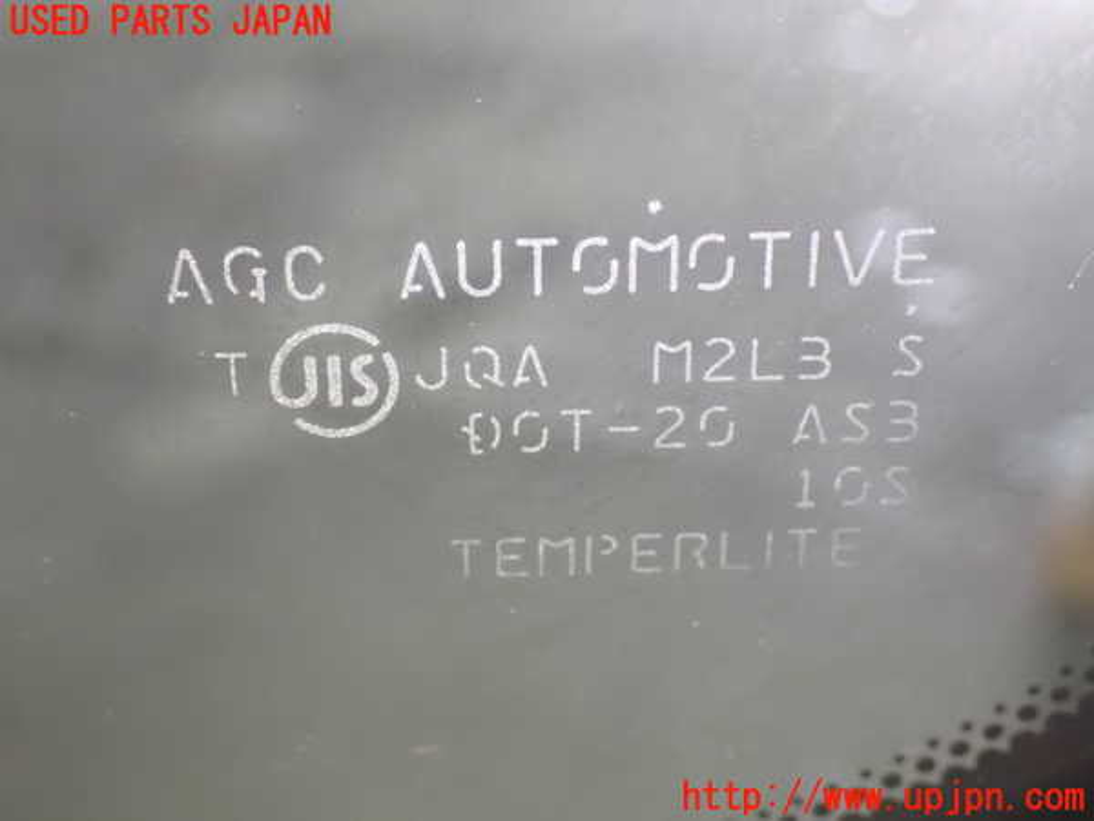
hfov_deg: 33.2
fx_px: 1833
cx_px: 547
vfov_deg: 25.2
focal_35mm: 58
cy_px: 410
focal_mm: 10.35
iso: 1600
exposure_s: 1/30
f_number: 3.5
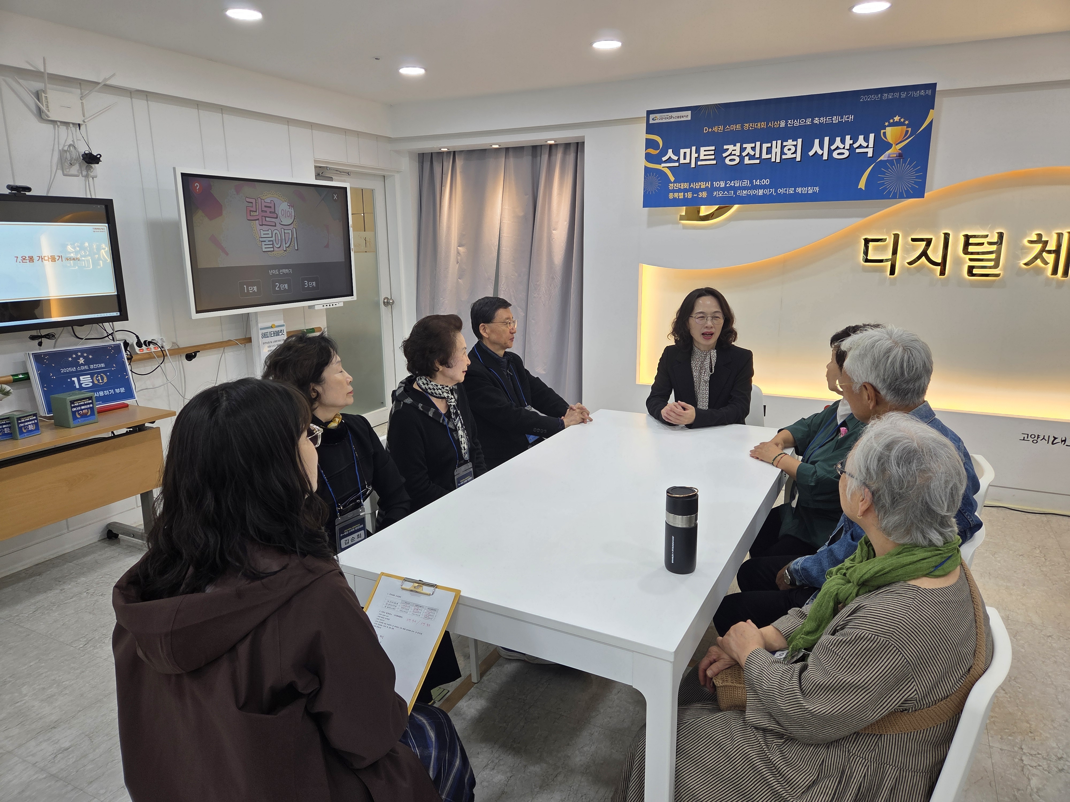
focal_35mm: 23
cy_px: 401
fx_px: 711
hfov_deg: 73.9
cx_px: 535
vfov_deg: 58.9
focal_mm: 5.4
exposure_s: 1/120
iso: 64
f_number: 1.8
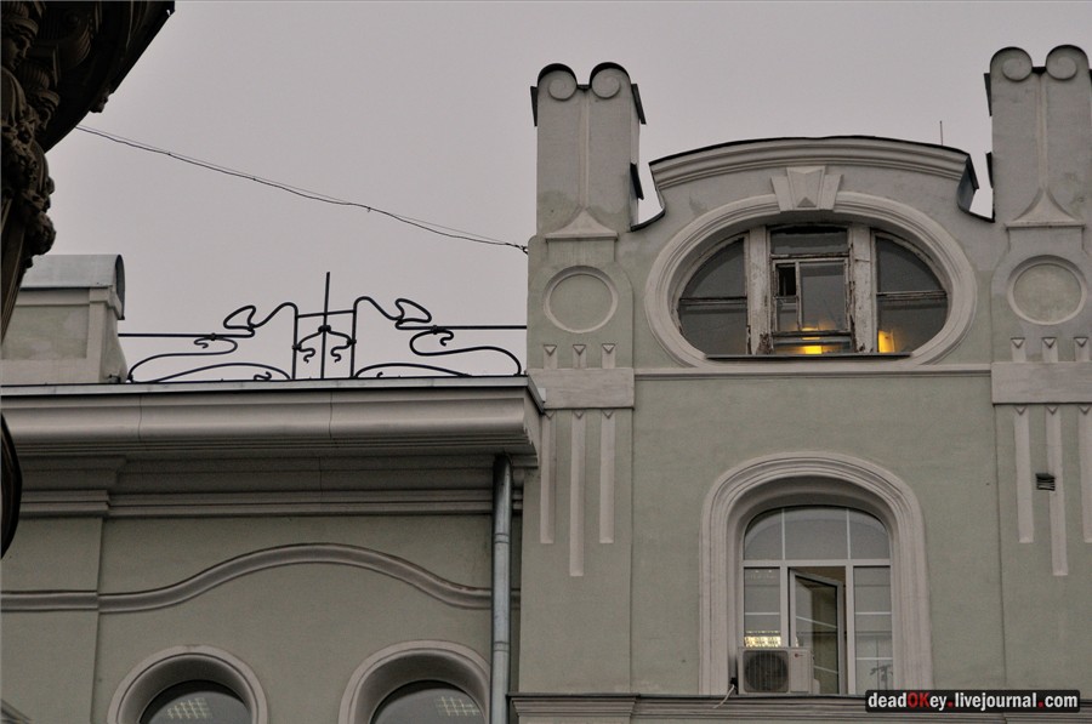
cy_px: 362
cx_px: 546
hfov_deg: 11.4
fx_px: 5451
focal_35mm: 180
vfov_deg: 7.6
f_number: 7.1
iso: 640
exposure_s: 1/400
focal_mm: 120
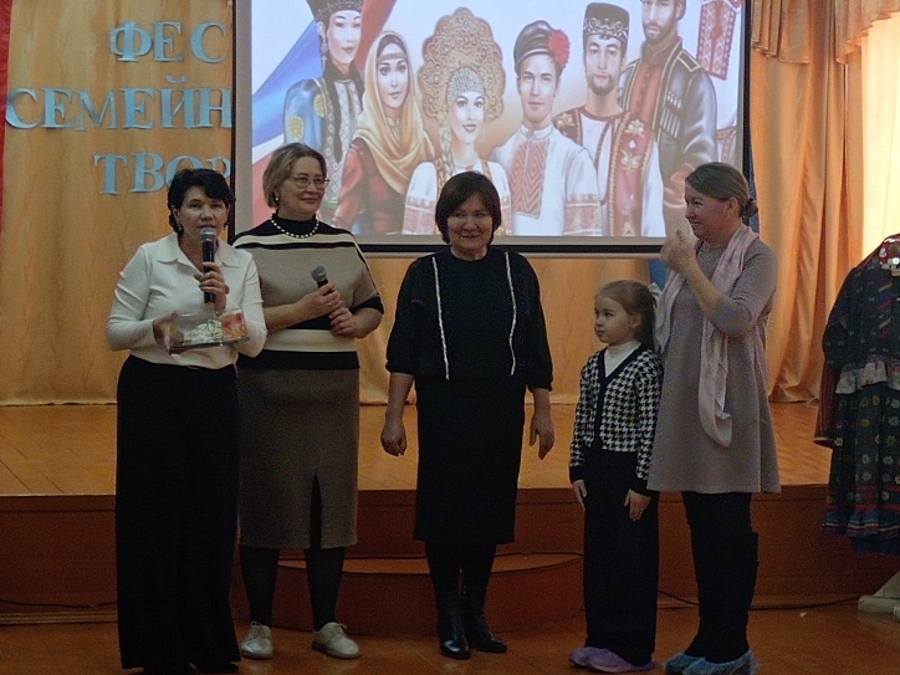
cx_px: 450
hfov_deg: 18.4
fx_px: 2782
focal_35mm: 107
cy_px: 338
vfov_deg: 13.8
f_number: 1.9
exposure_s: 1/50
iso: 388
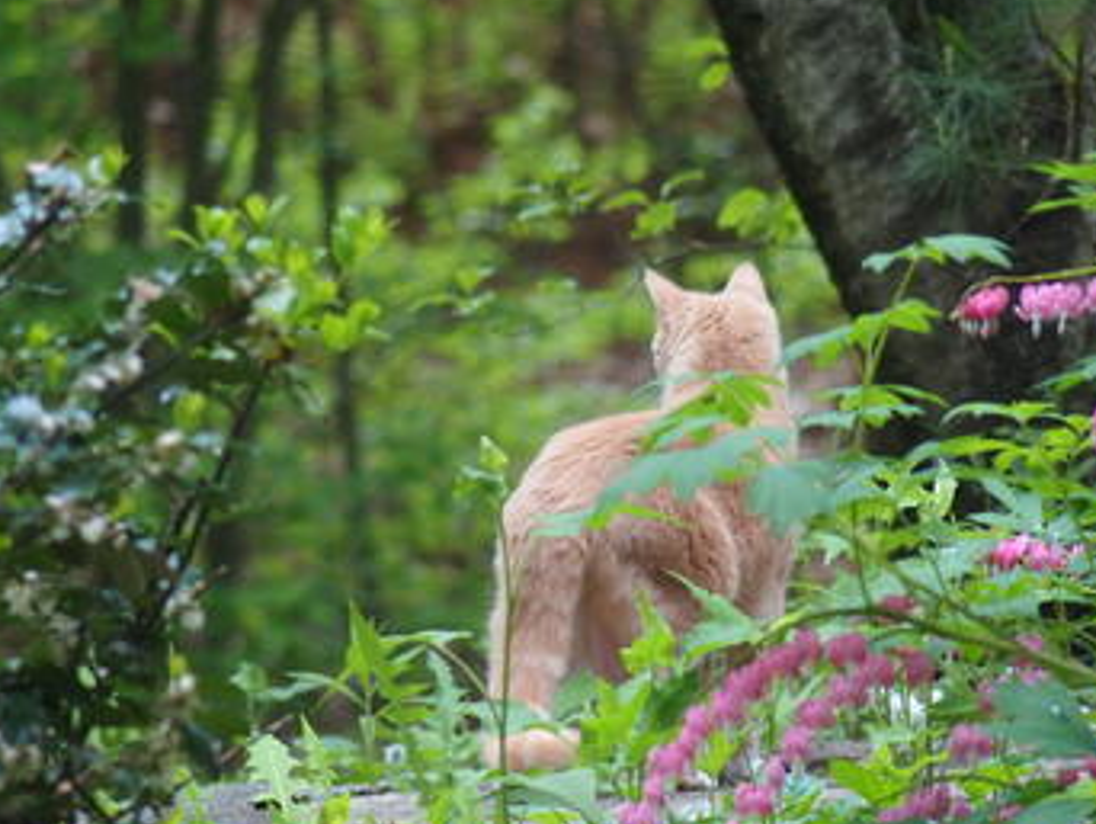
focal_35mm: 395
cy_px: 414
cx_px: 583
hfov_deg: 5.0
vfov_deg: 3.8
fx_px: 12515
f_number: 2.8
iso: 500
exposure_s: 1/125
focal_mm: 64.3
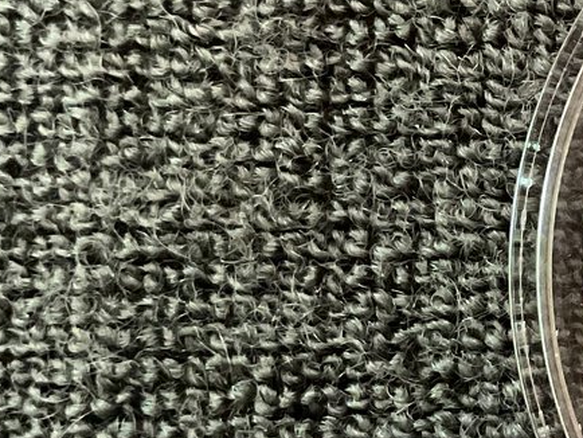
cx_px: 910
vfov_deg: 14.7
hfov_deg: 17.3
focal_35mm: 101
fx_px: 1702
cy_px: 209
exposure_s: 1/24
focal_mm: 3
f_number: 1.8
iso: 500
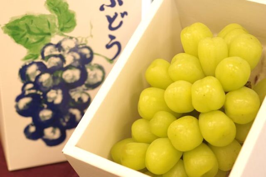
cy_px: 88
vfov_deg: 18.1
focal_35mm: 75
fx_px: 553
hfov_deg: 27.0
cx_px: 133
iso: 800
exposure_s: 1/100
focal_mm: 50
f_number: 4
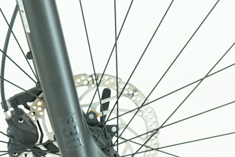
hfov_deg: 15.2
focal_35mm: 133
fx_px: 868
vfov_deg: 10.1
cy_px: -48
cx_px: 24
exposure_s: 1/200
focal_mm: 36
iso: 2500
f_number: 5
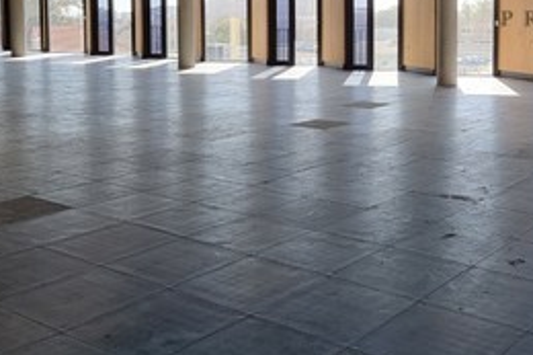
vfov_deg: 27.1
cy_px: 42
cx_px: 400
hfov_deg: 40.0
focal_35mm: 48
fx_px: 710
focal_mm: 6.7
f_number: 1.8
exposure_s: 1/108
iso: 50
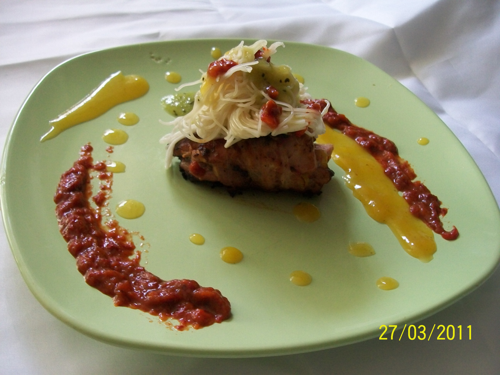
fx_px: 520
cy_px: 188
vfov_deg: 39.7
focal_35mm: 36
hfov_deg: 51.4
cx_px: 250
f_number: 2.7
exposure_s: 1/15
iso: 160
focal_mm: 6
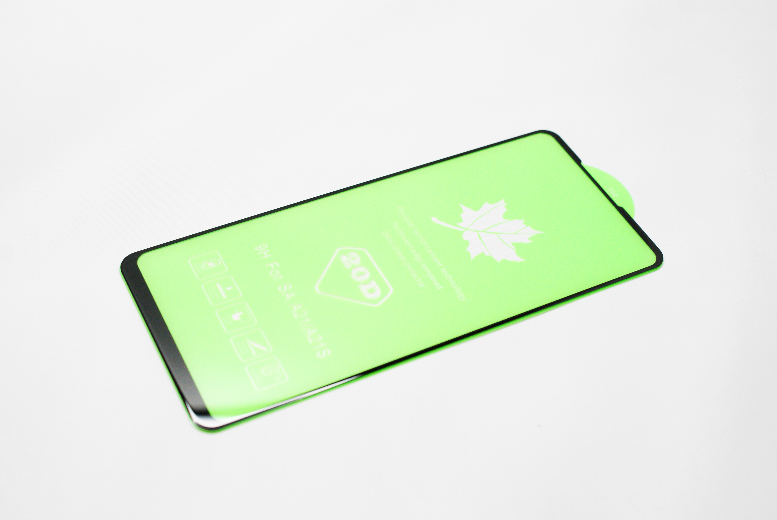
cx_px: 388
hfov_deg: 37.8
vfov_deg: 25.8
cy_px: 260
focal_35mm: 52
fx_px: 1134
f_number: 5.6
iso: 1600
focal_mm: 35
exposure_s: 1/320
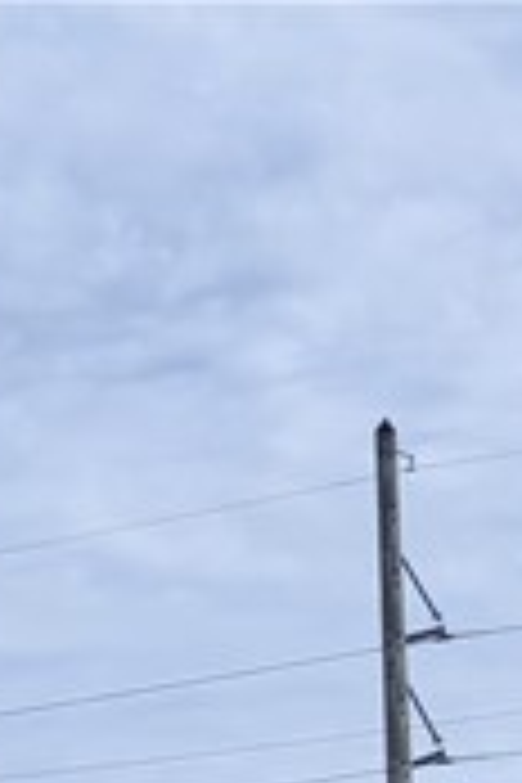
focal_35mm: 159
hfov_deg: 8.6
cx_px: 436
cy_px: 1724
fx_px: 3458
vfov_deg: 11.3
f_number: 1.8
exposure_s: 1/3381
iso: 40
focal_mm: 5.4
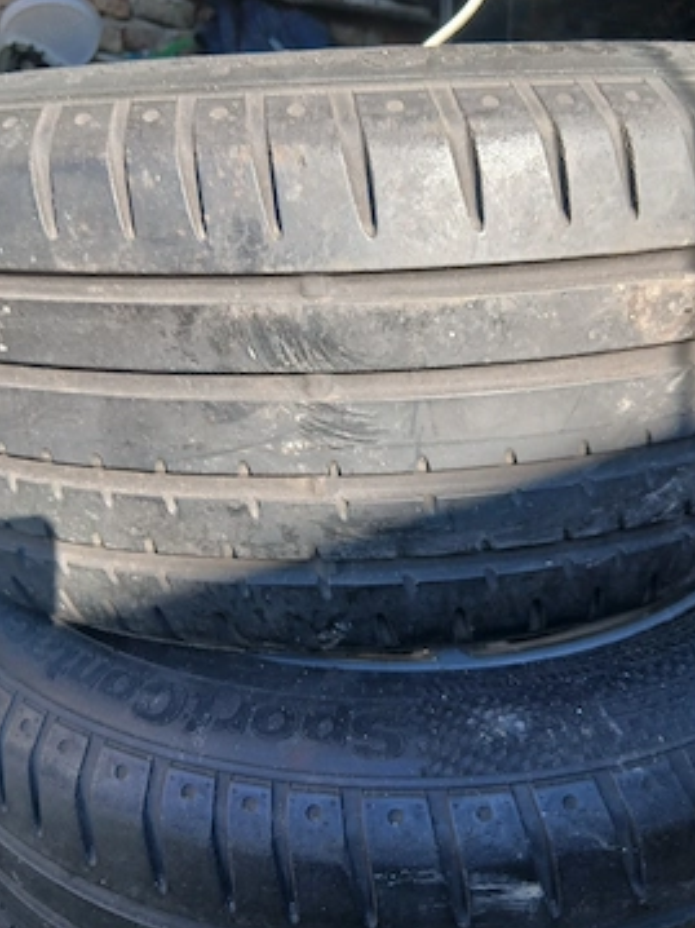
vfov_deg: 61.6
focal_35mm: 29
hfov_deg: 48.2
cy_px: 427
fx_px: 777
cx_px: 357
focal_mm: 3.98
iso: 25
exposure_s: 1/101
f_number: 1.8
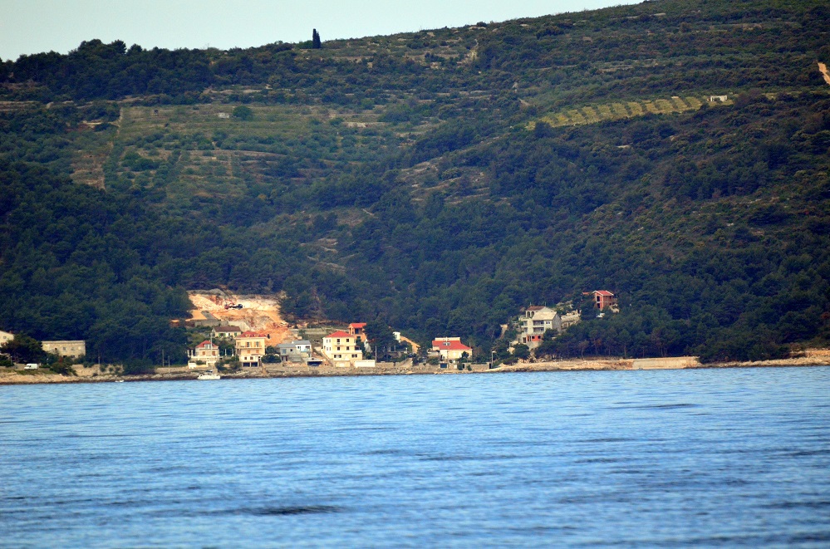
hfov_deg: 4.9
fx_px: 9660
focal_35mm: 420
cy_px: 274
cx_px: 415
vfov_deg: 3.3
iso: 800
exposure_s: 1/2000
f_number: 5.6
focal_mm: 280
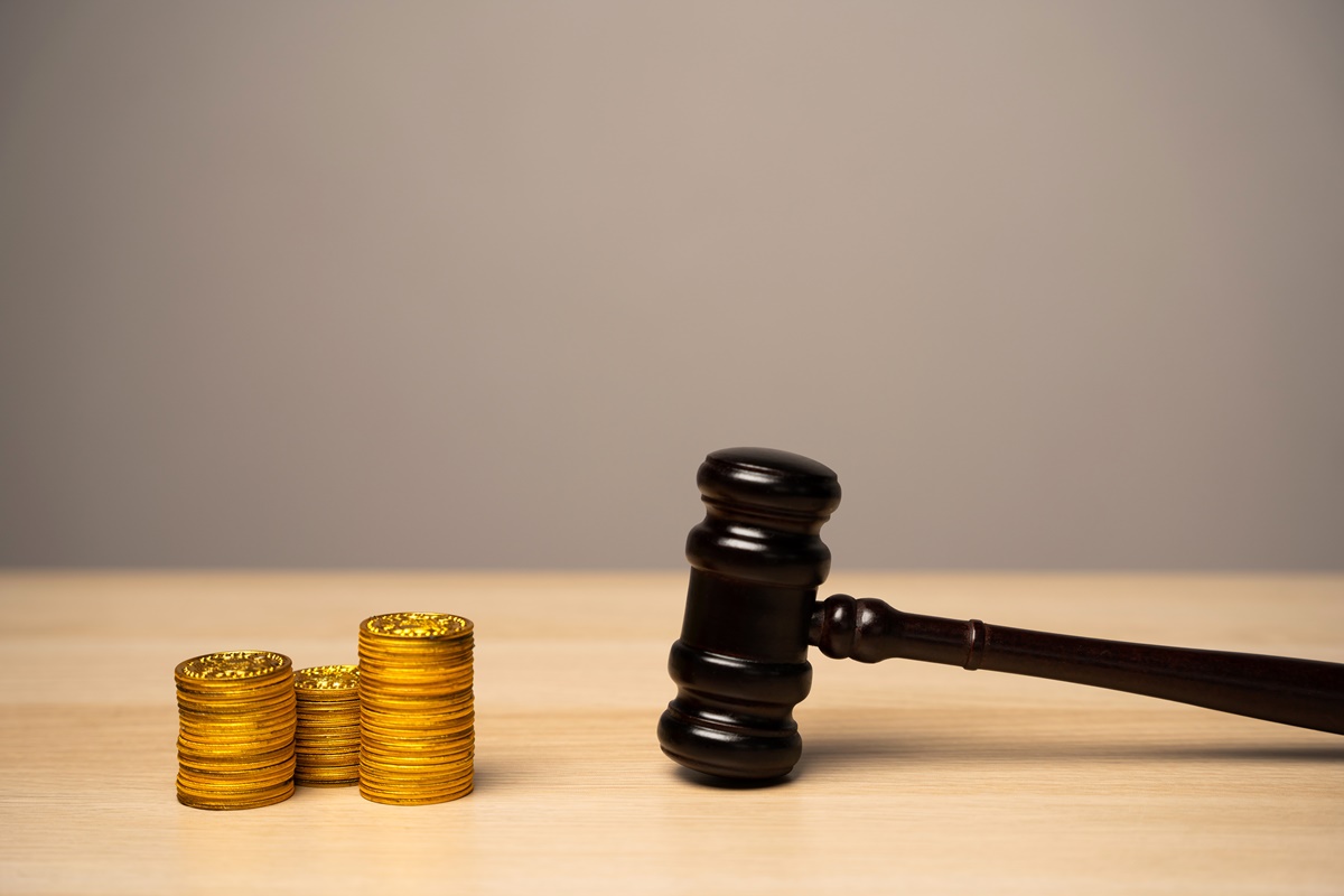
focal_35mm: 60
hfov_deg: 33.4
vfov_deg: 22.6
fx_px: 2240
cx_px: 672
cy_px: 448
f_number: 4
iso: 200
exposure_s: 1/125
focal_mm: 60
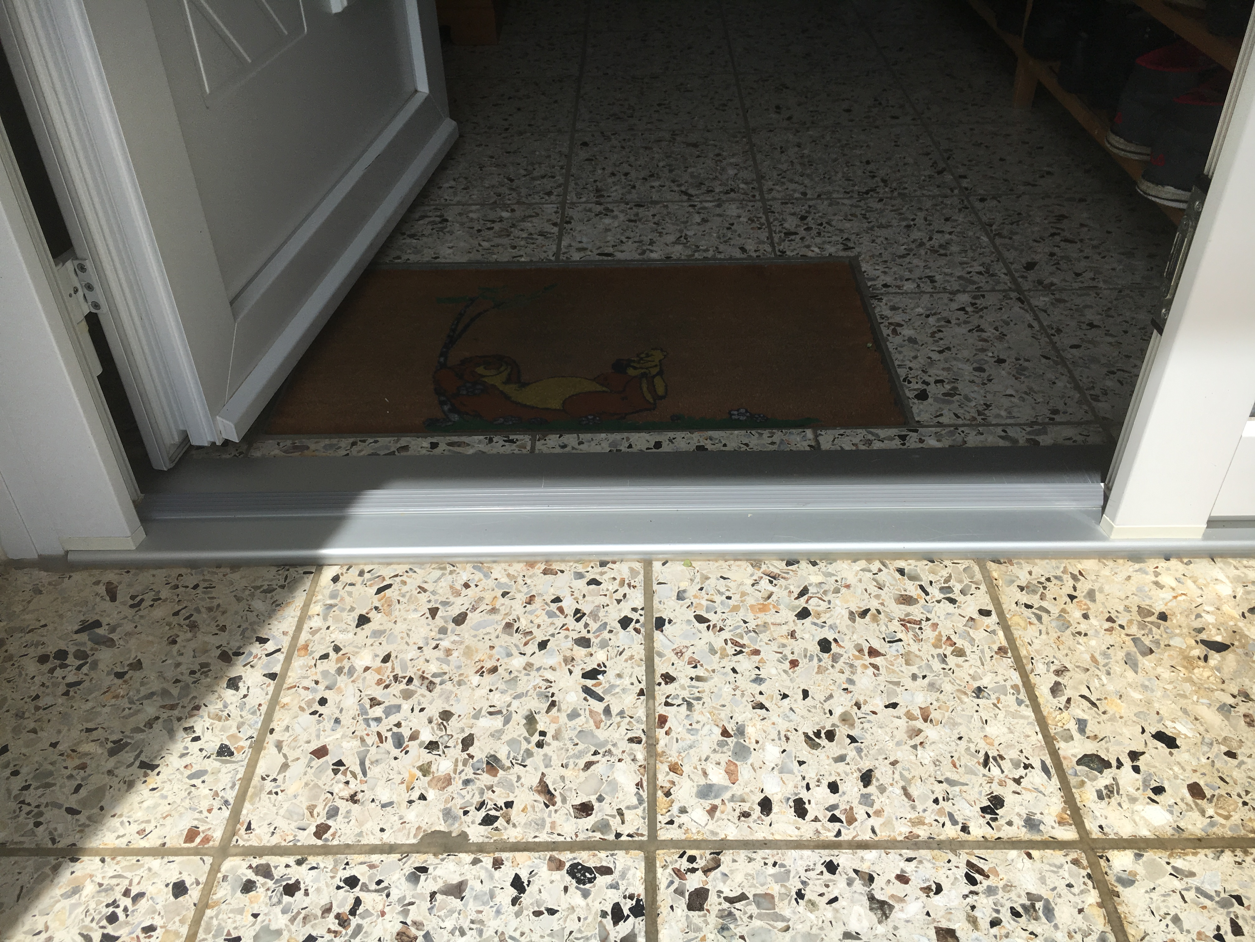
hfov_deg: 61.7
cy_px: 471
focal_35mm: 29
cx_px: 628
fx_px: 1051
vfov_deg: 48.2
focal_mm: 4.15
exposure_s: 1/2079
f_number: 2.2
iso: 25
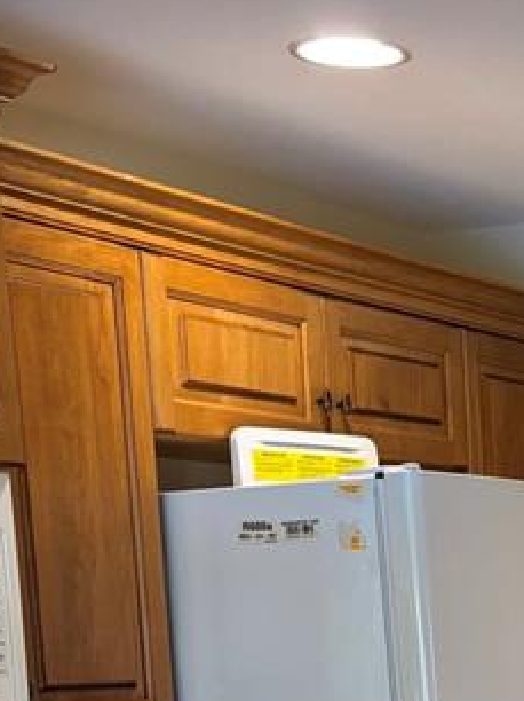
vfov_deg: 17.6
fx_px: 2062
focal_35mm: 102
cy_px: 1010
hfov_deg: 13.2
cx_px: 906
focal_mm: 5.96
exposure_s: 1/60
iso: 80
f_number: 1.6
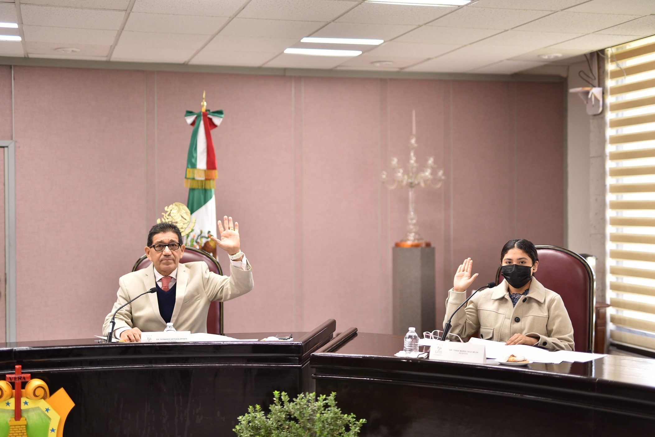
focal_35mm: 50
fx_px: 910
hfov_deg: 39.6
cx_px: 328
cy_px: 218
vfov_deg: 27.0
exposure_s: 1/160
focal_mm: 50
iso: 250
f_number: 1.4
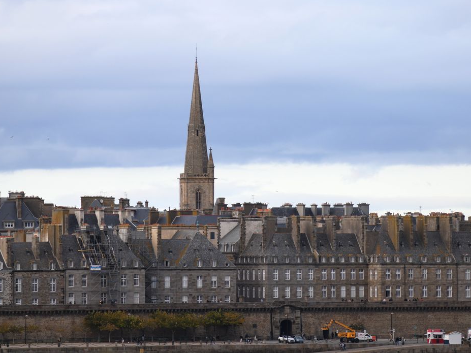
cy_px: 176
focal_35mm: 196
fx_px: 2667
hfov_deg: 10.1
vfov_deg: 7.6
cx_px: 252
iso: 320
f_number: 3.5
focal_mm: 180
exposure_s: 1/1250
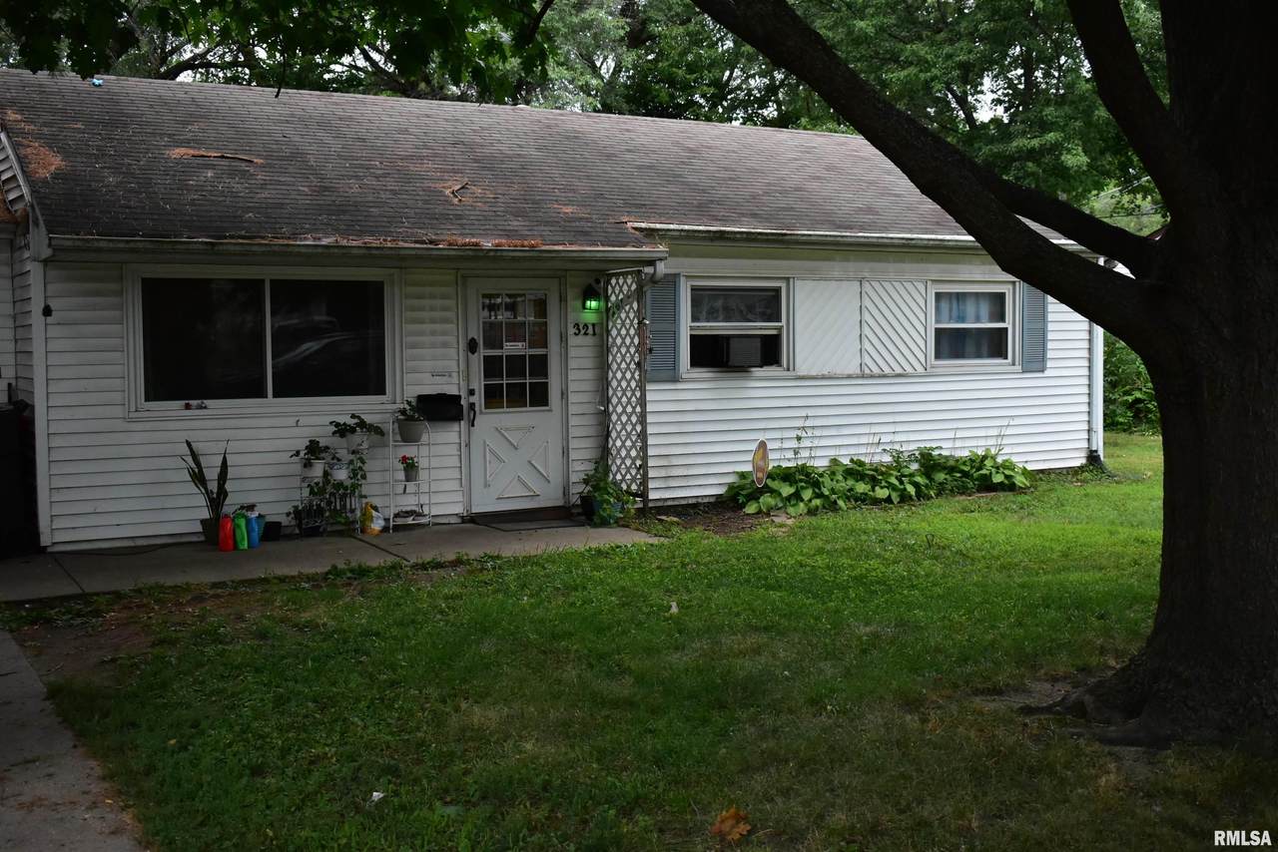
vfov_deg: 34.2
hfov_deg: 49.5
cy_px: 426
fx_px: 1385
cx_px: 639
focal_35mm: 39
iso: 2000
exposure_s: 1/1600
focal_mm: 26
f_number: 5
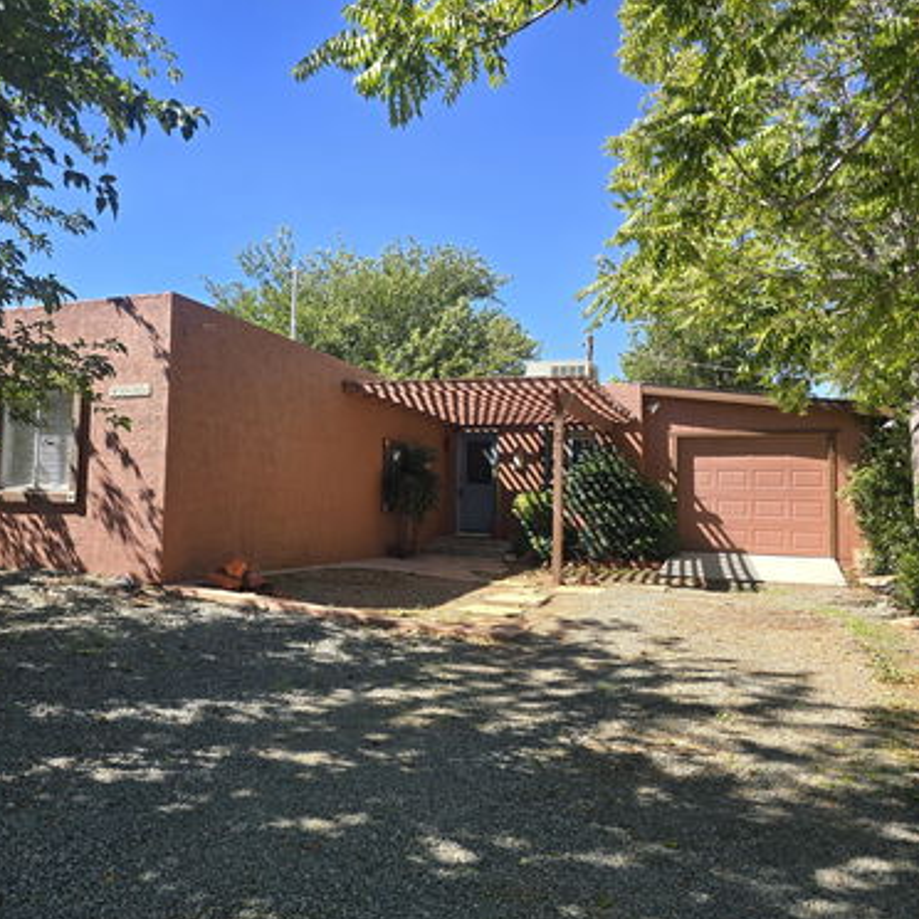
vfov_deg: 57.3
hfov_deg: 56.8
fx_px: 841
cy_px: 472
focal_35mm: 28
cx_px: 361
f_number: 1.7
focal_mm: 6.3
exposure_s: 1/251
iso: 12
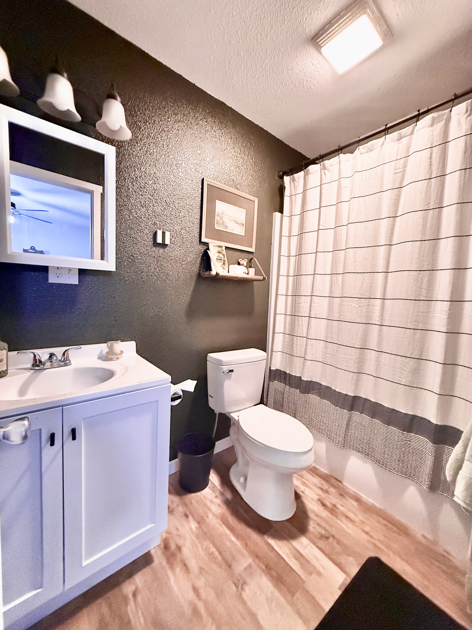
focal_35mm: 14
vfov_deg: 102.1
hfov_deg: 85.7
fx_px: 255
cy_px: 315
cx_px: 236
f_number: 2.2
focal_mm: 2.22
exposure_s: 1/60
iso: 1000
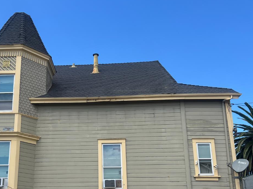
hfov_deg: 44.3
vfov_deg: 33.5
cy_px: 145
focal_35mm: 42
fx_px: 307
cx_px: 88
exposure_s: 1/2404
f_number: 1.5
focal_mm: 5.7
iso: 50
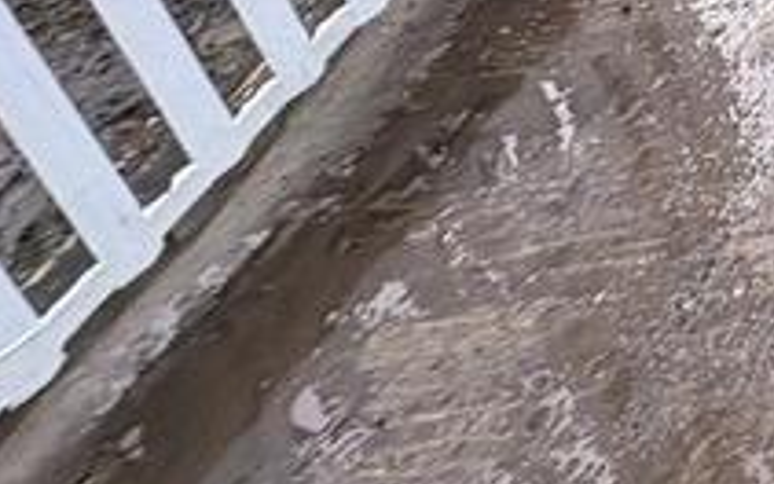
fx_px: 1329
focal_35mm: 63
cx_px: 1343
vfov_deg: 14.7
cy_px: -620
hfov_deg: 22.1
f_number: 2.2
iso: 125
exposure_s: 1/99
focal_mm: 2.22
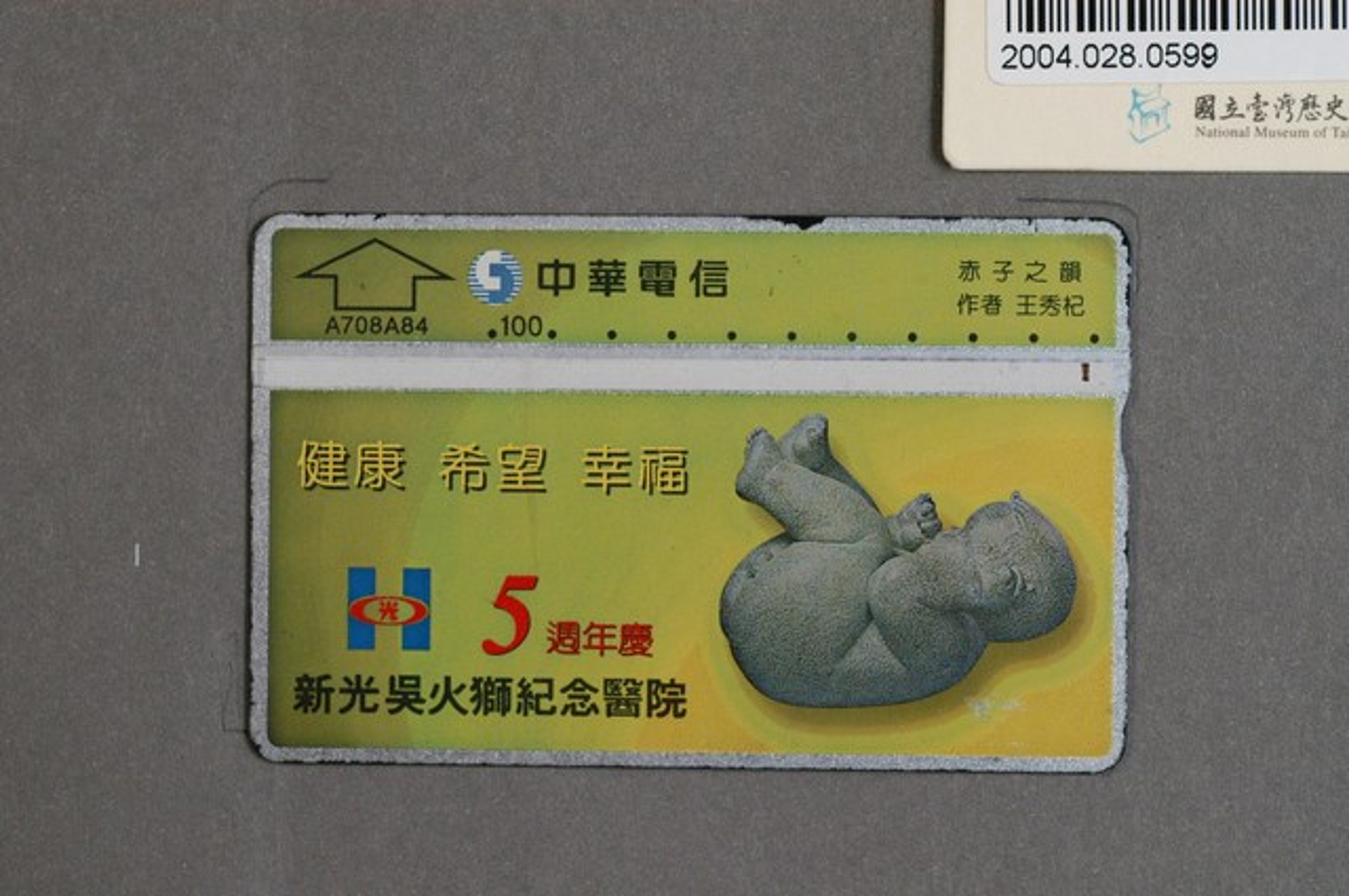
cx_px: 674
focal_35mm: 90
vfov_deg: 15.1
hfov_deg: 22.6
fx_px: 3368
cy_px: 448
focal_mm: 60
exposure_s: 1/15
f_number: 6.3
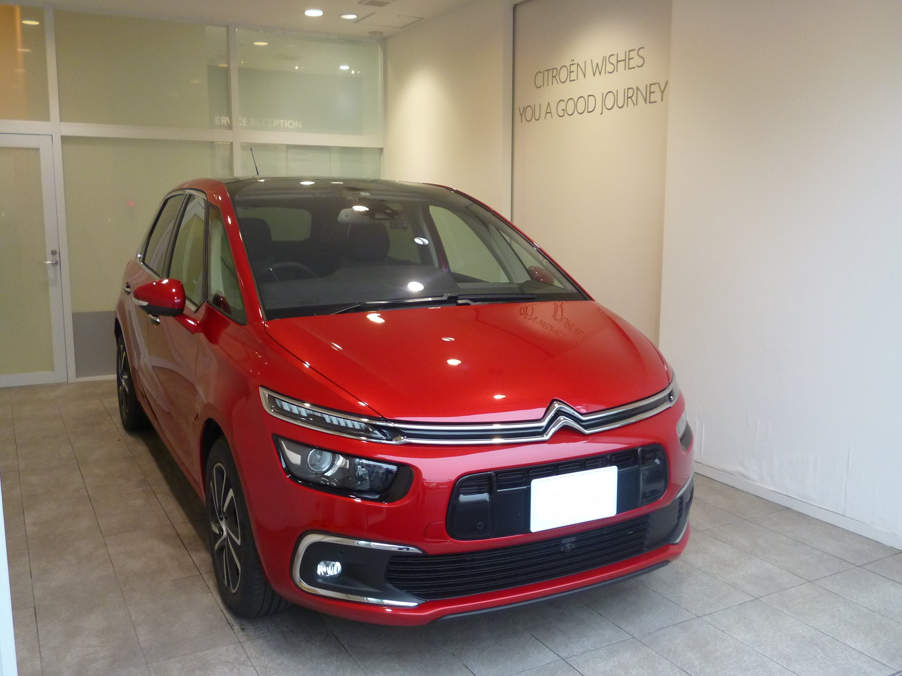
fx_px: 834
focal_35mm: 32
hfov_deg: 56.8
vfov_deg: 44.2
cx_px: 451
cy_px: 338
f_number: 3.3
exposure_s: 1/60
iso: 250
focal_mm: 5.7
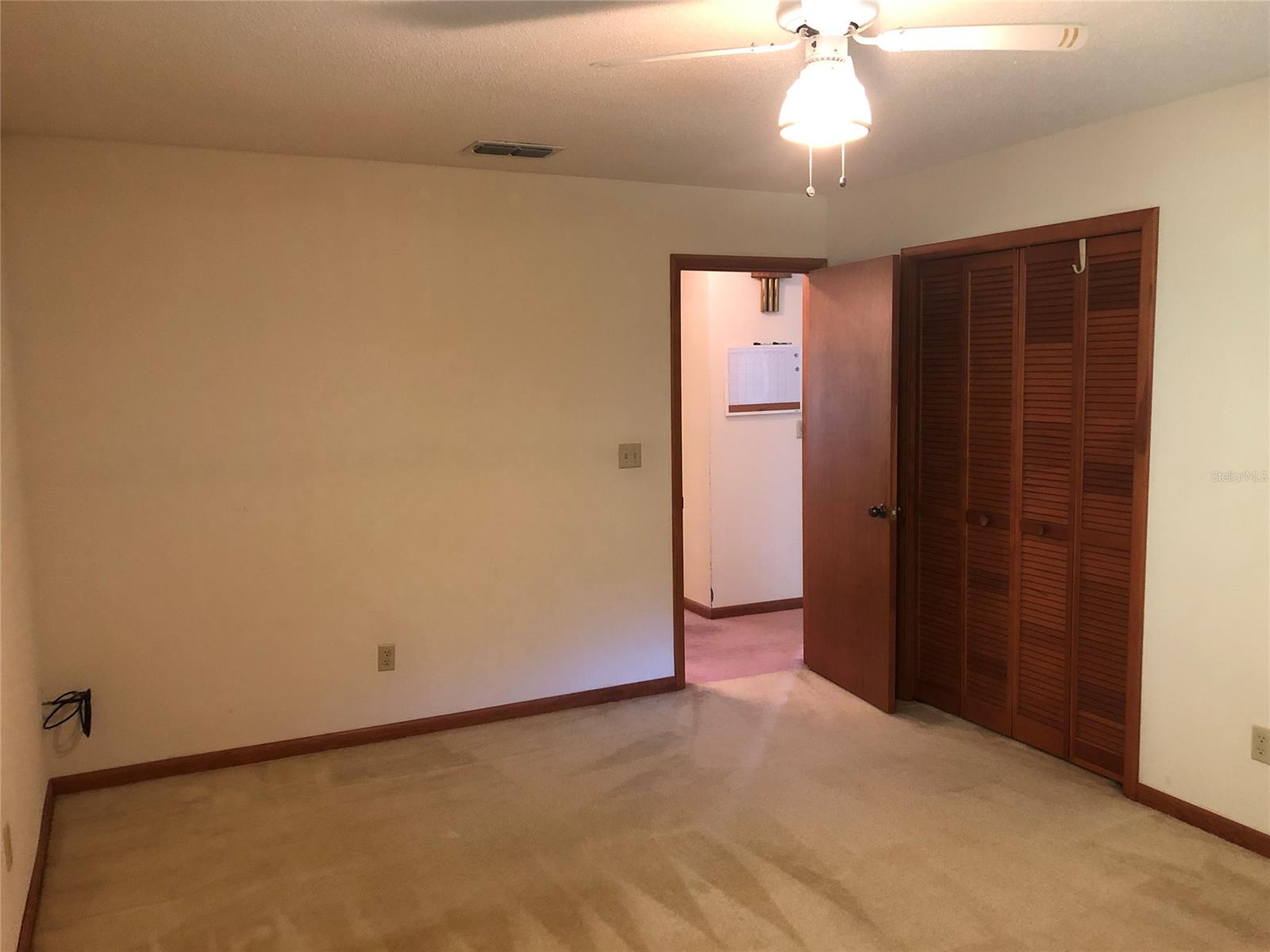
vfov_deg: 49.7
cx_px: 635
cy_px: 476
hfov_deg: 63.4
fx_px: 1027
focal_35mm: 28
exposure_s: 1/15
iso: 100
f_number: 1.8
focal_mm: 3.99
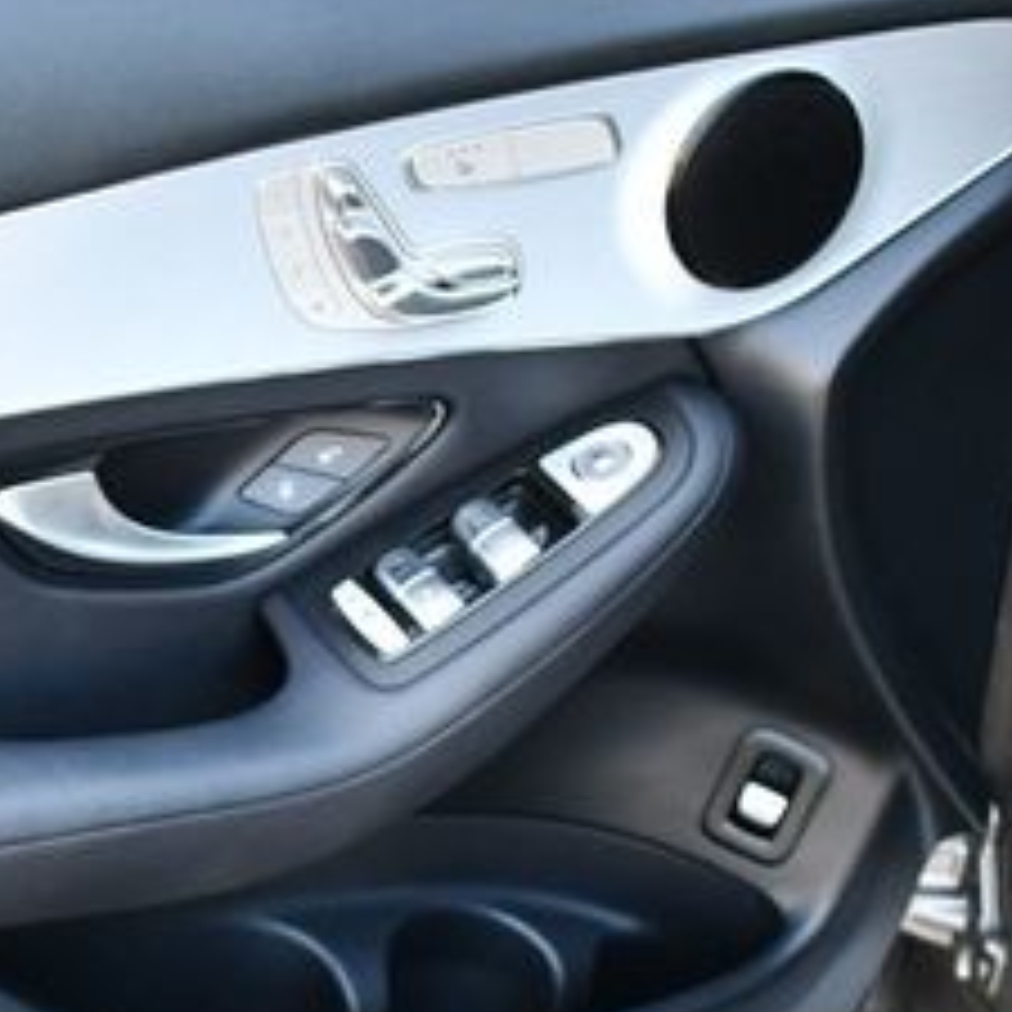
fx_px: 2878
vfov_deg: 19.7
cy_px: 819
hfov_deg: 19.3
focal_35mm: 87
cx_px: -54
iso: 800
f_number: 3.5
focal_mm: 18
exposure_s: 1/250
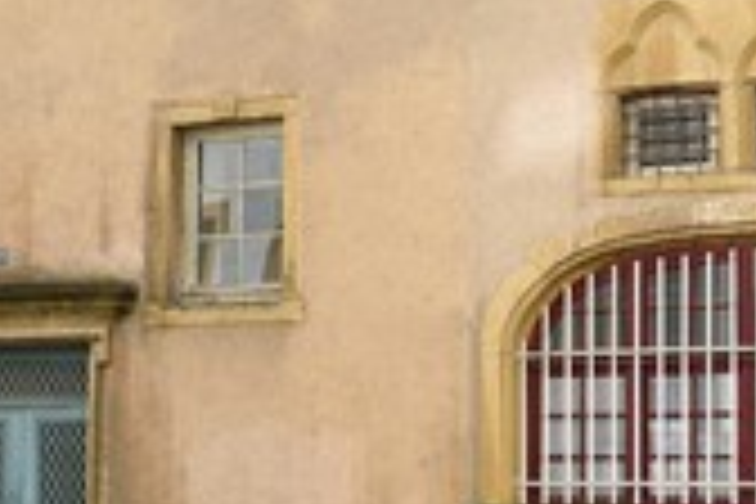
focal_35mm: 60
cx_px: 572
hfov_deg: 32.7
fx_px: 1260
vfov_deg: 22.2
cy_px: 436
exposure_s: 1/320
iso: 200
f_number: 7.1
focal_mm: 24
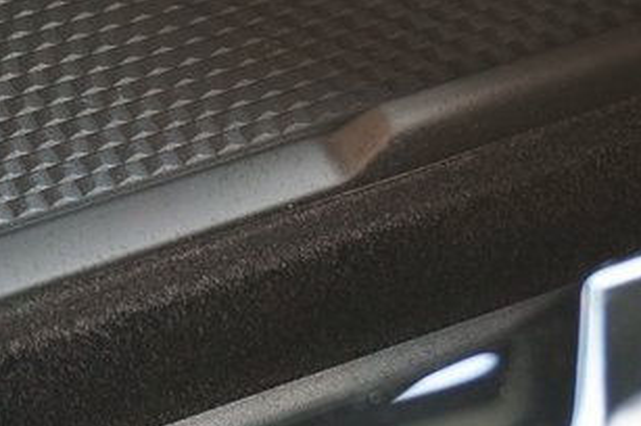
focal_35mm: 180
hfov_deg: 11.1
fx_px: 3202
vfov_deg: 7.6
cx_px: -223
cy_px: -14
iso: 1250
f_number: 6.3
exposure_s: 1/50
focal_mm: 36
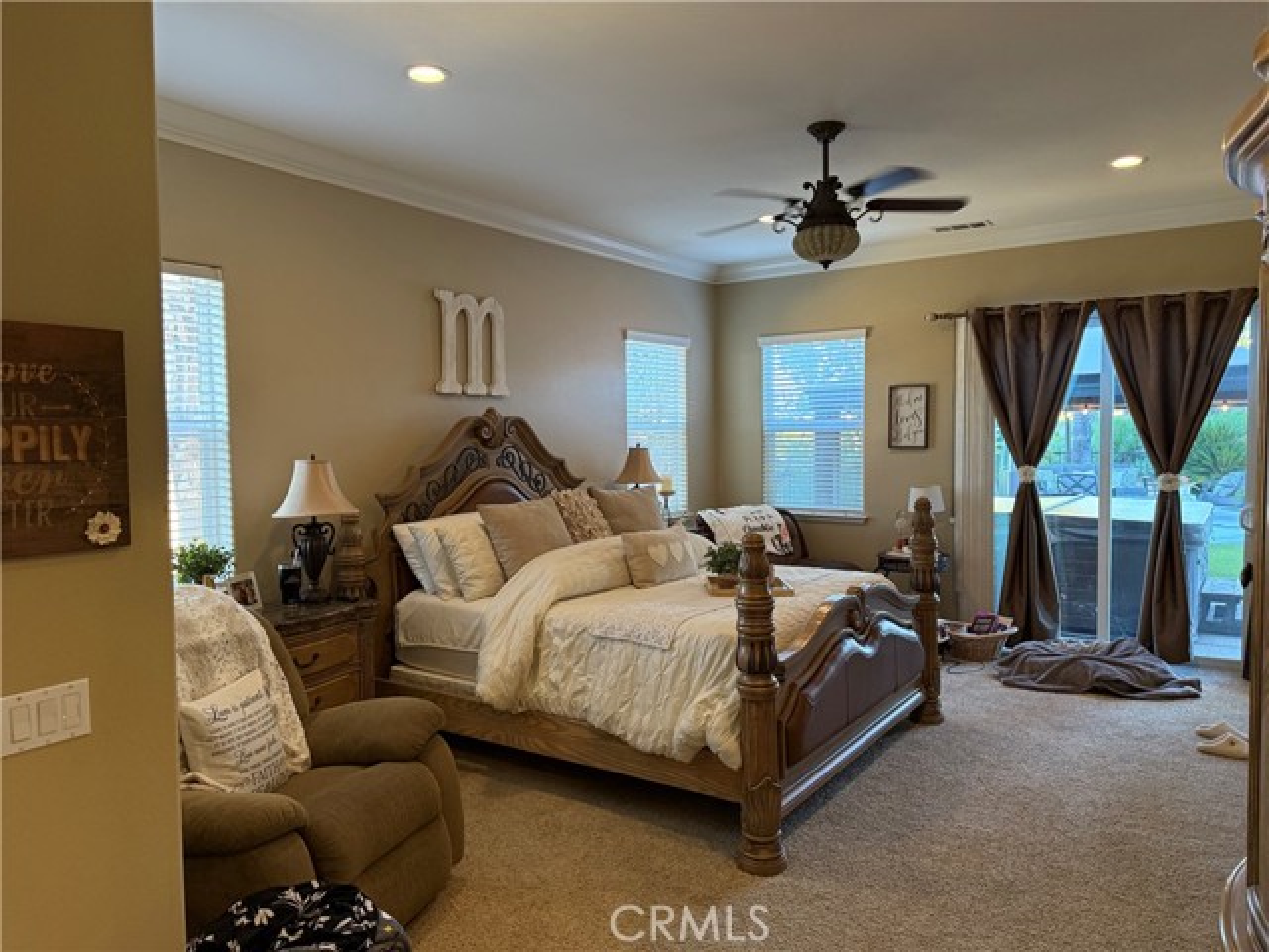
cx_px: 634
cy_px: 476
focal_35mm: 24
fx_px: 880
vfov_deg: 56.8
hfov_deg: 71.6
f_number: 1.78
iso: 320
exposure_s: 1/60
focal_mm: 6.76
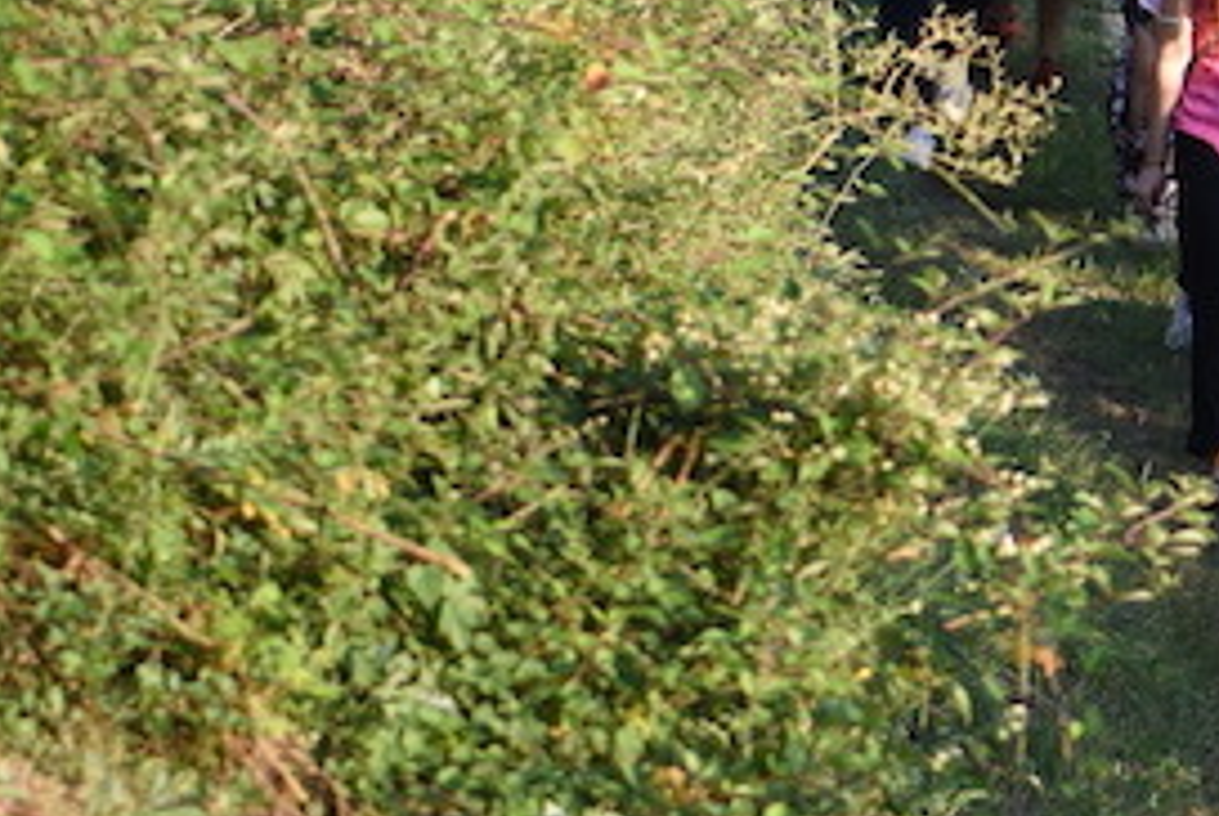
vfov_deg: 5.4
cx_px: 1994
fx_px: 8711
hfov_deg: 7.8
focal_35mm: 257
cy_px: 168
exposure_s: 1/320
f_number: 2.8
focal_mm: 70
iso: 100
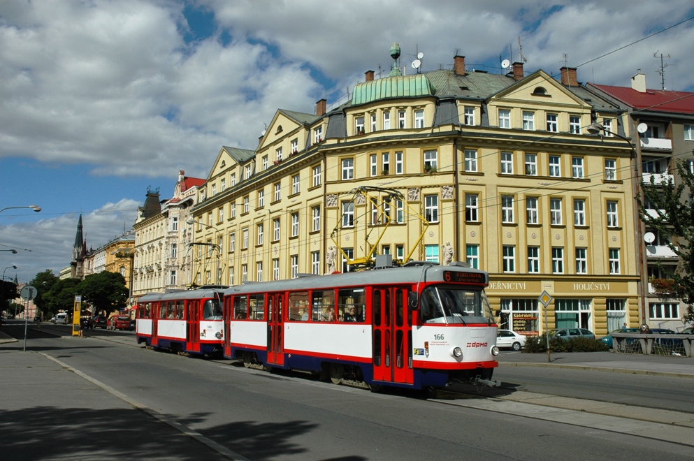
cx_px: 347
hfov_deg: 57.3
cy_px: 230
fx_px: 636
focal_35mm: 33
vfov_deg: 39.9
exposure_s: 1/500
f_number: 11
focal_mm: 22
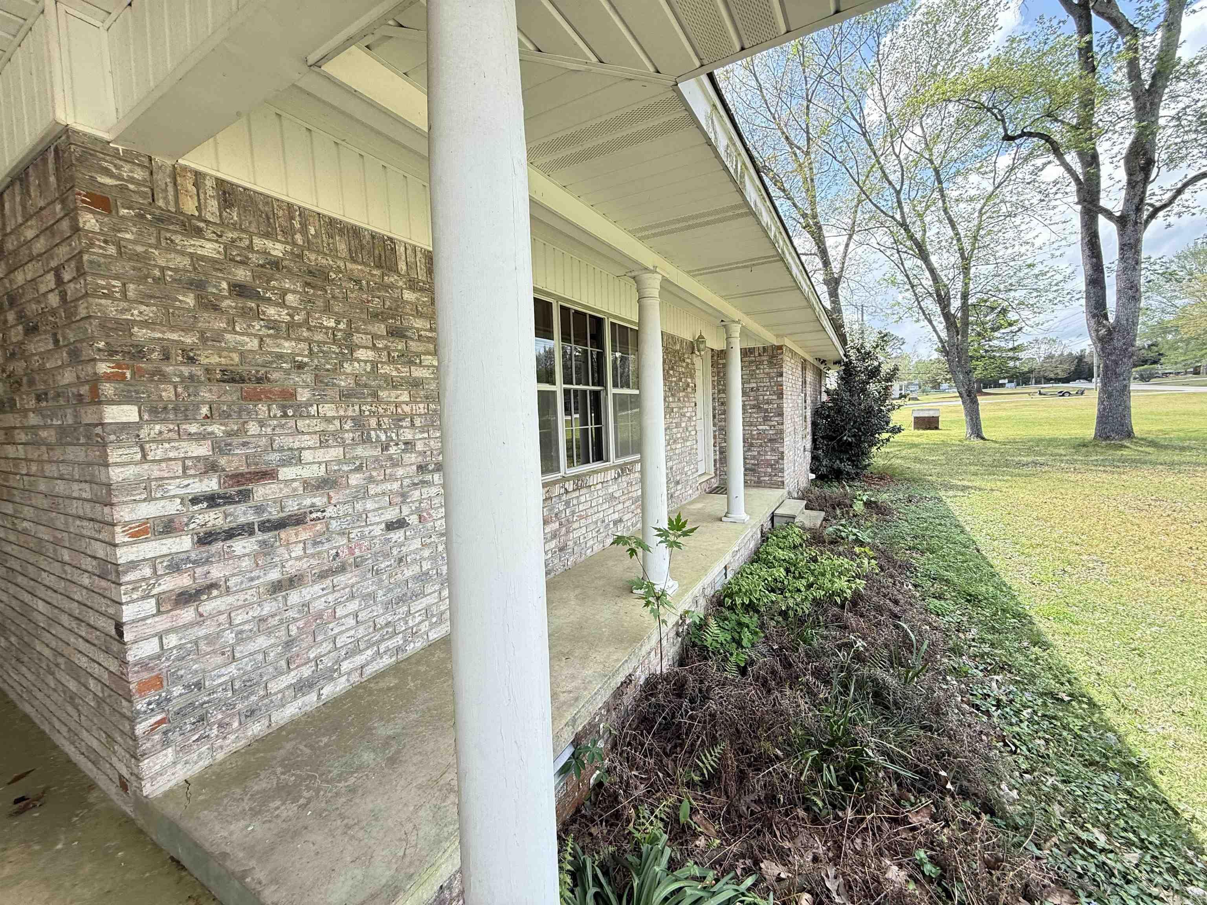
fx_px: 488
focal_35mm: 14
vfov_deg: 85.7
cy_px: 452
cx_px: 604
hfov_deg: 102.1
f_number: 2.2
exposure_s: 1/246
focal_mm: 2.22
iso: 64
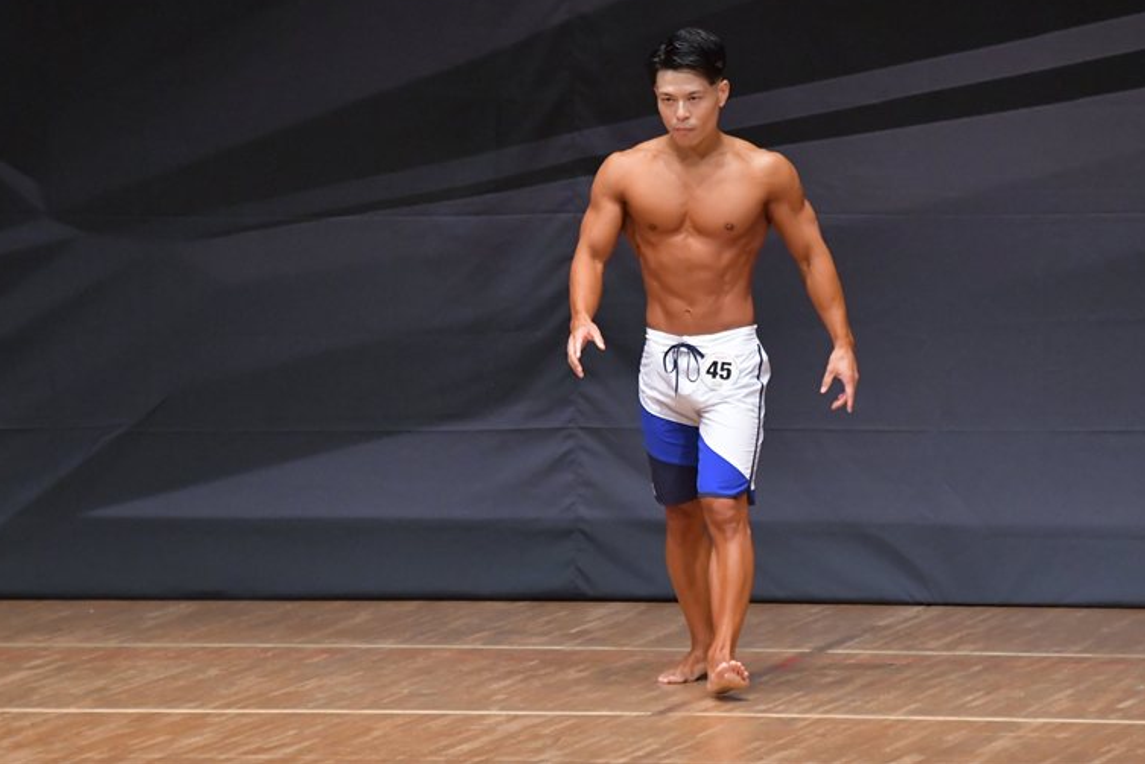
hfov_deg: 6.4
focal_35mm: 324
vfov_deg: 4.2
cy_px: 373
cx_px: 574
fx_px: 10304
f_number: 5.6
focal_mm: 210
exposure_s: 1/400
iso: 6400
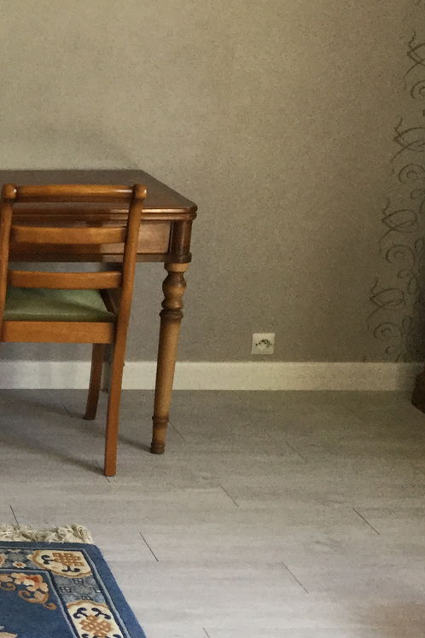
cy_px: 330
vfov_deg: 29.3
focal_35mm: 69
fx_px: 1223
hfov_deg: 17.5
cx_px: -232
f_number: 2.4
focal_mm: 3.3
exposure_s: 1/33
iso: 50
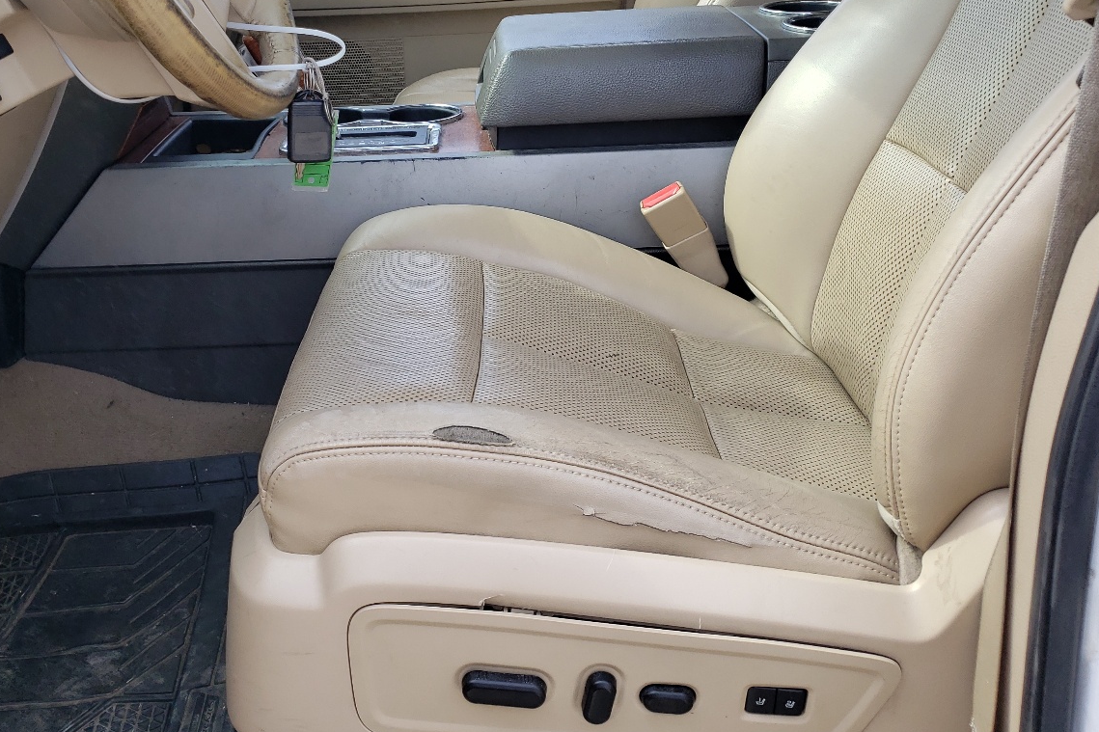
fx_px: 1160
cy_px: 179
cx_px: 443
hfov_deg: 50.4
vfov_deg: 34.3
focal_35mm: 38
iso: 50
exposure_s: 1/714
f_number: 1.5
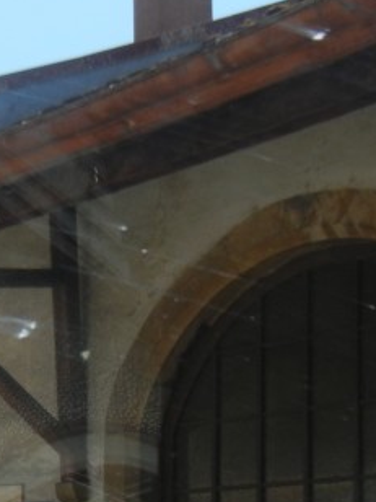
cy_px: 447
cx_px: 57
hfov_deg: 13.0
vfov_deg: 17.2
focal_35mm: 113
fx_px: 1637
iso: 160
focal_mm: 6.2
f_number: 3.6
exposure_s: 1/672
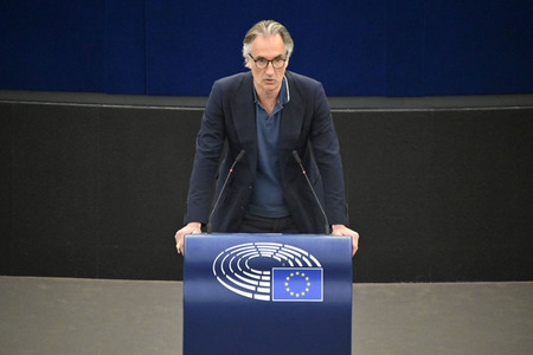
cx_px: 266
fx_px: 7402
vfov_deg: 2.7
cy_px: 178
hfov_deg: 4.1
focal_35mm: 500
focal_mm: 500
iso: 6400
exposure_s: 1/400
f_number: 6.3
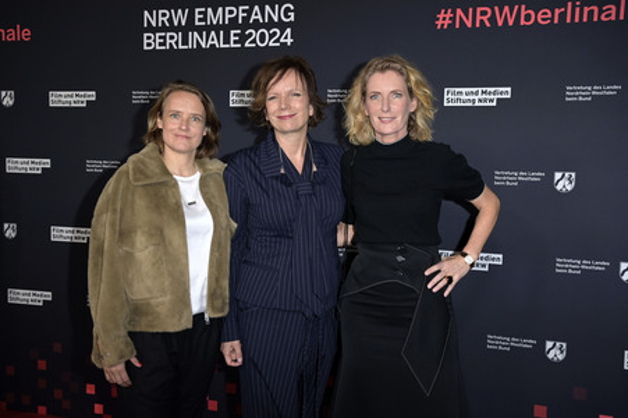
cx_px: 314
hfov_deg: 48.5
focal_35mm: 40
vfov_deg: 33.4
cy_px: 209
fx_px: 697
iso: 1000
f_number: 5
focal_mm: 40
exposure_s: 1/250
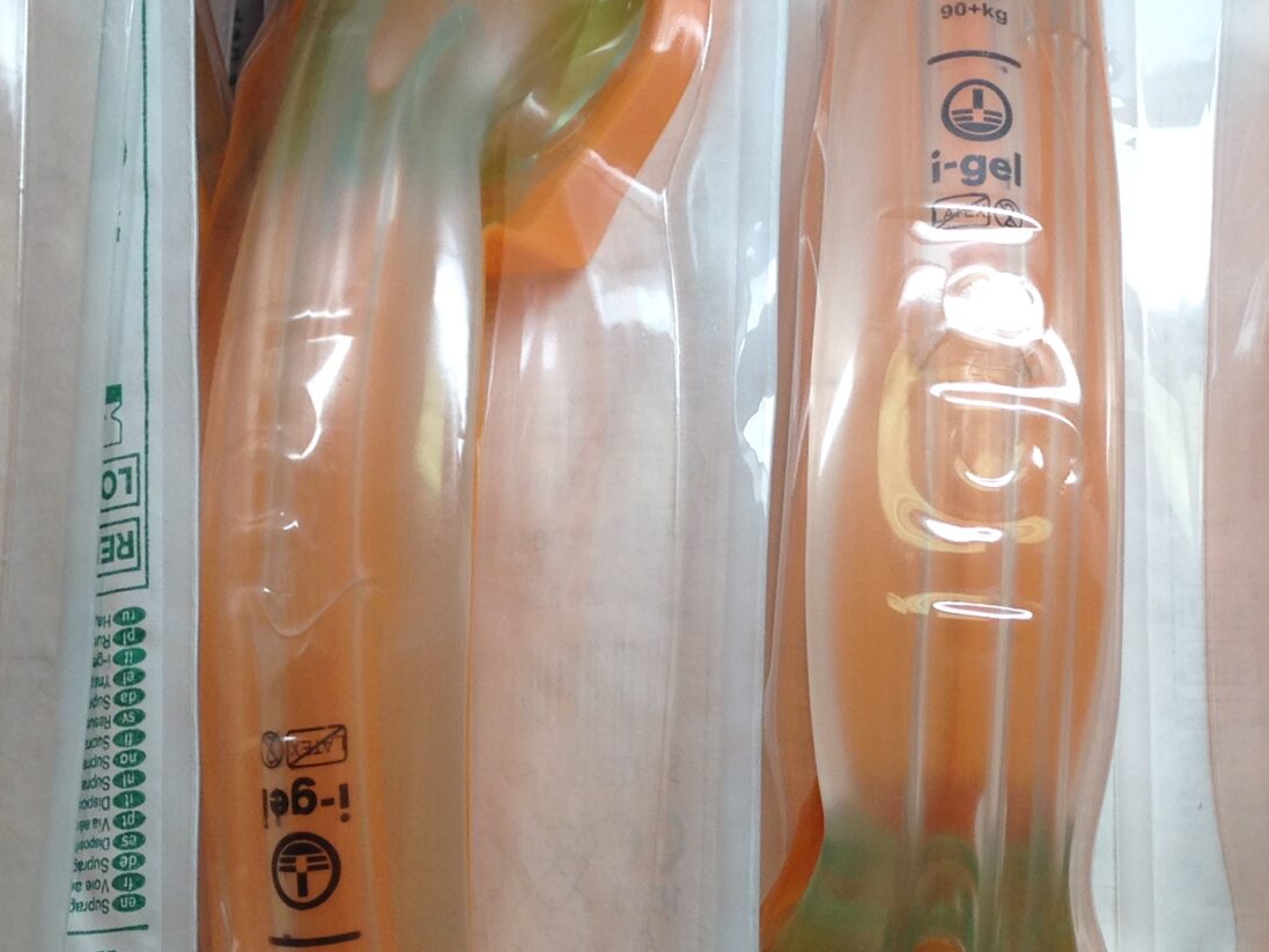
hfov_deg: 25.3
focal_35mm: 77
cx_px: 797
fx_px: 2823
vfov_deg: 19.1
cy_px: 667
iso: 50
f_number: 2.4
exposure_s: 1/60
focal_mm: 4.12
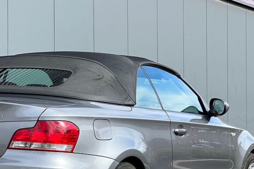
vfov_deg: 10.2
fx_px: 946
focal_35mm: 134
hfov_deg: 15.2
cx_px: 65
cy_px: 121
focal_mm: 9
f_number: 2.8
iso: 25
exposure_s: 1/259
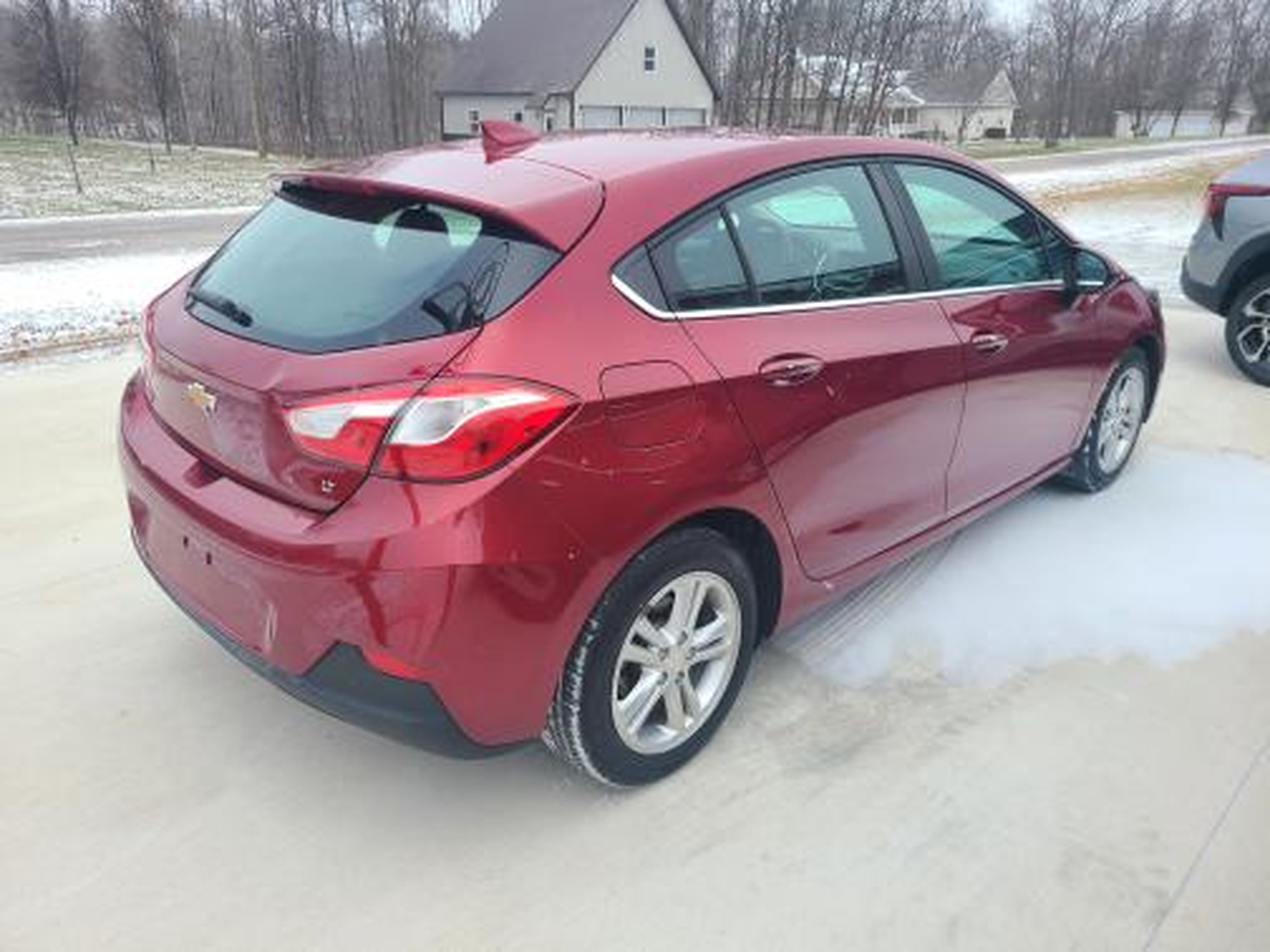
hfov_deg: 67.3
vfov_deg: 53.1
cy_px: 476
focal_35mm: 26
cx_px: 635
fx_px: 954
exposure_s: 1/514
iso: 40
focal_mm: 5.4
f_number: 1.8
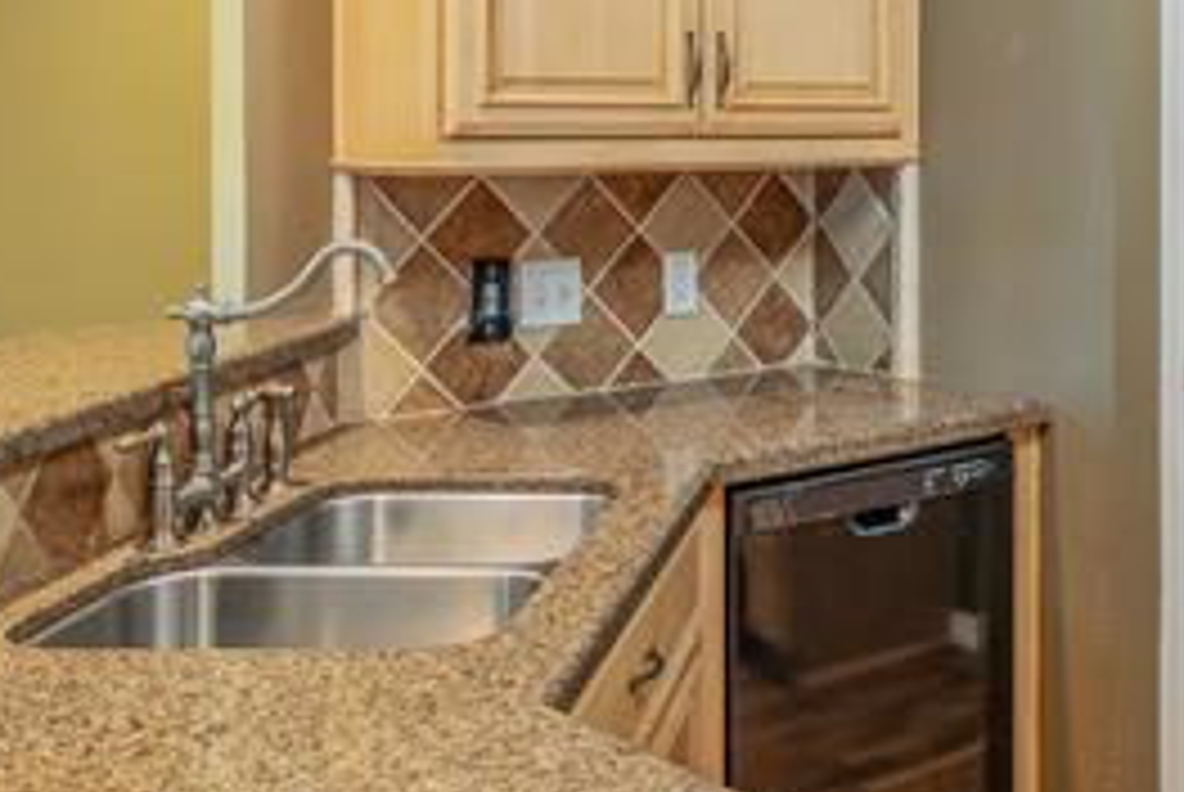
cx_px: 941
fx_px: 1679
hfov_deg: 37.5
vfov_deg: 25.9
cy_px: 126
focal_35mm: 51
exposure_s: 1/3
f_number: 8
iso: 800
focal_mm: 21
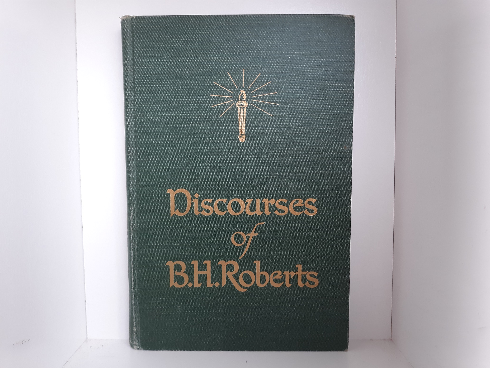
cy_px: 184
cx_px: 245
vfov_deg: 49.7
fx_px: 396
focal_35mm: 28
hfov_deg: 63.4
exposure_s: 1/50
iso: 100
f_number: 1.7
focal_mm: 3.7
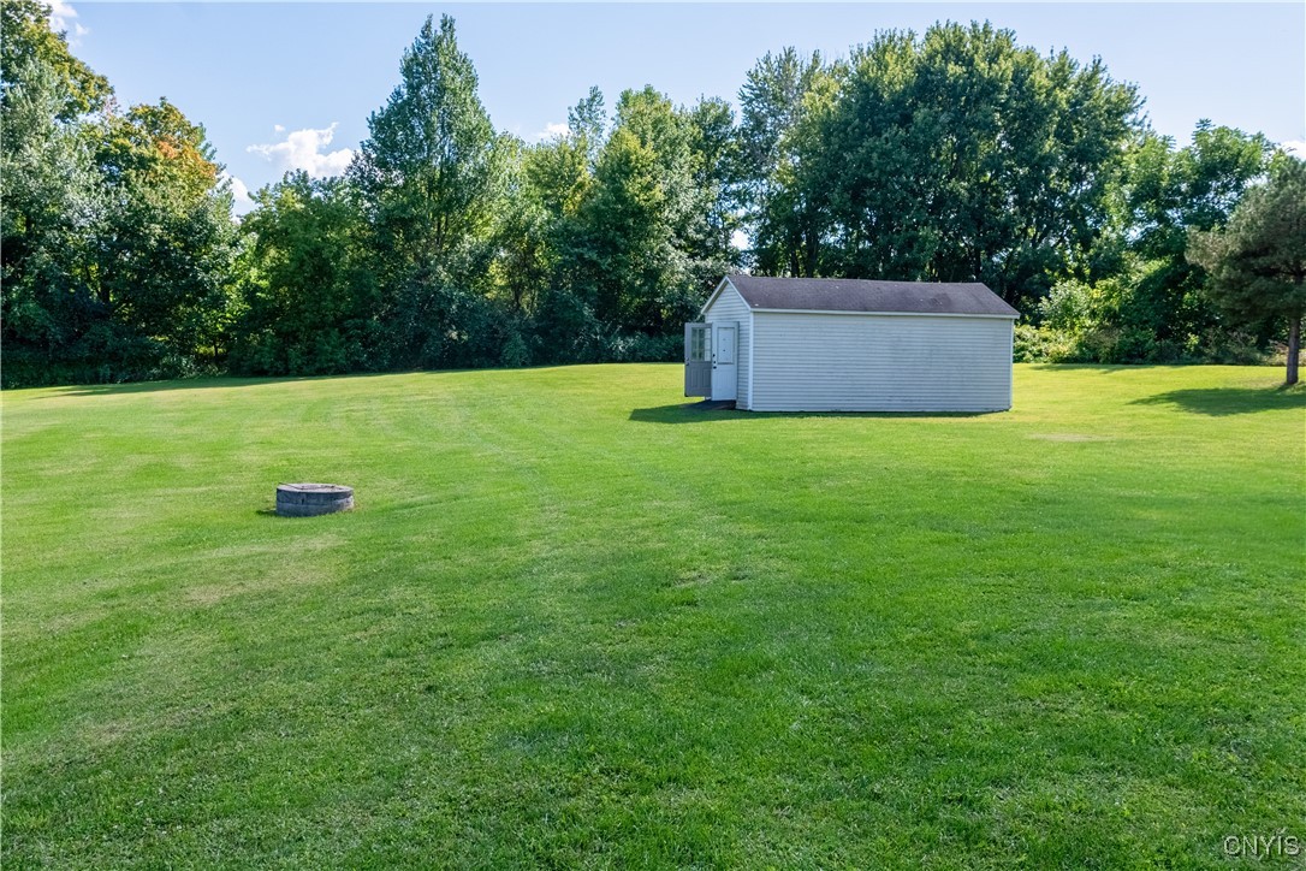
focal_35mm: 30
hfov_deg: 61.9
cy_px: 436
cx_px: 653
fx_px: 1088
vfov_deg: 43.6
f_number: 8
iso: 400
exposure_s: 1/6400
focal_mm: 20
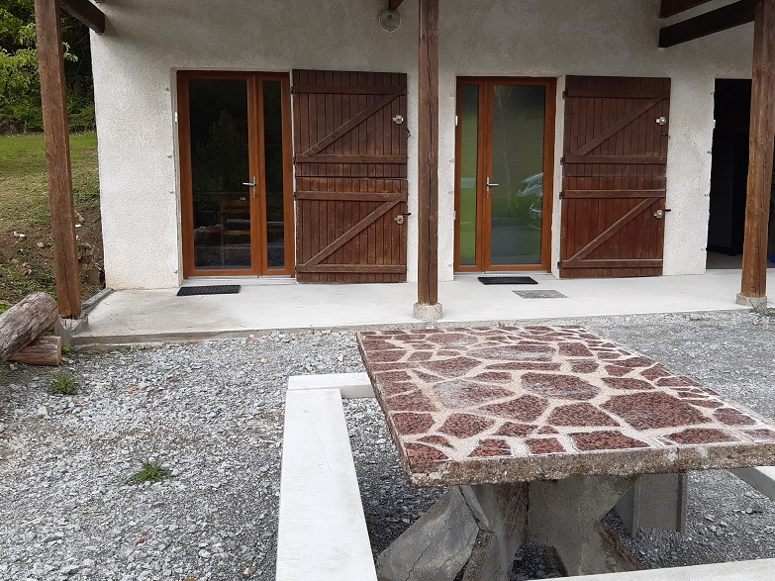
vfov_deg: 41.7
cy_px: 262
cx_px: 418
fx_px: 761
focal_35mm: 34
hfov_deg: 53.9
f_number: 1.7
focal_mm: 3.92
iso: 40
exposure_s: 1/556
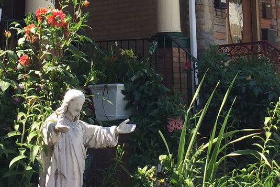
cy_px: 6
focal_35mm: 92
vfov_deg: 14.7
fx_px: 716
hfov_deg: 21.9
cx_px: 216
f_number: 2.2
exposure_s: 1/534
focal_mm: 4.15
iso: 32
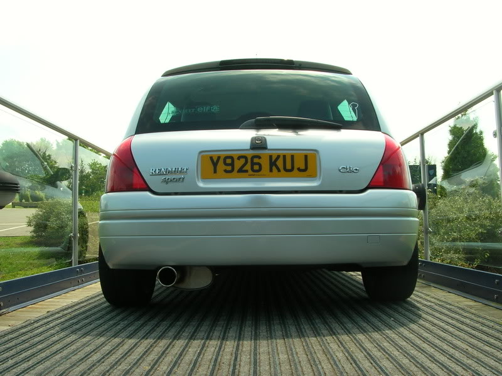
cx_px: 251
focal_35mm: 35
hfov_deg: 52.7
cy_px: 188
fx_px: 507
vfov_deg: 40.7
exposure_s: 1/144
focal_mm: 5.8
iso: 50
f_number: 5.6
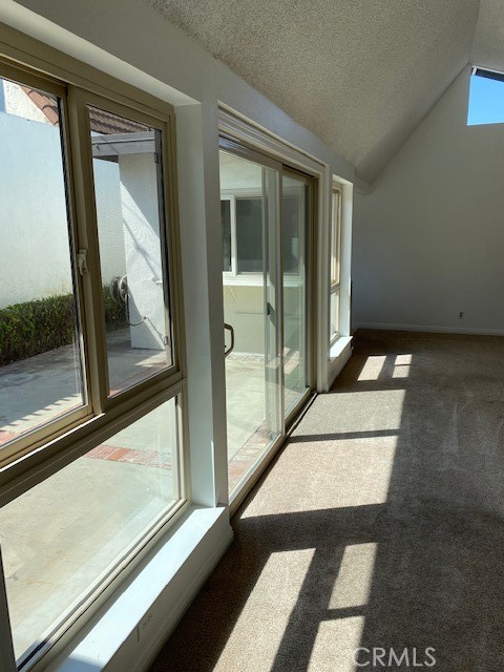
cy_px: 336
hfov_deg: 53.1
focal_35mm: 26
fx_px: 505
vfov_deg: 67.3
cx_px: 252
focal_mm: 4.25
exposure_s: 1/1362
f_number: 1.8
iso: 32
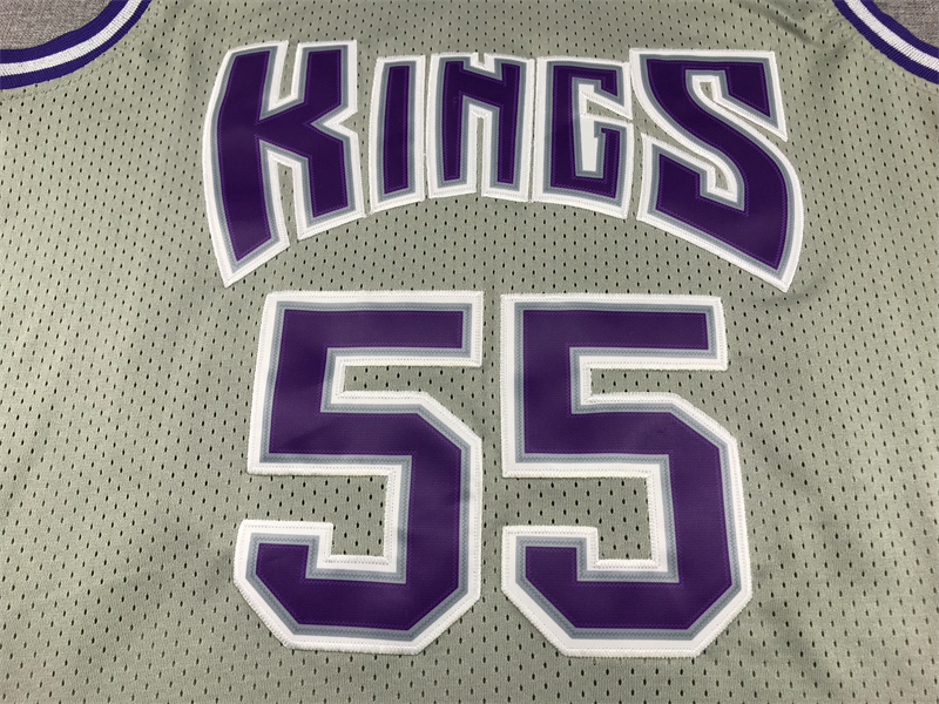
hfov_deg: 63.4
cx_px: 470
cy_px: 352
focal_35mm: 28
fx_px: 760
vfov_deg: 49.7
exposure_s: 1/100
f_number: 1.8
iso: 20
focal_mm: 3.99
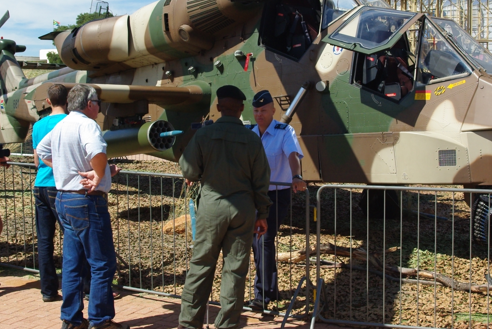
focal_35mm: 59
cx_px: 267
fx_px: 807
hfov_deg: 33.9
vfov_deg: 22.9
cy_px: 102
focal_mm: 28.13
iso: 500
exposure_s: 1/1000
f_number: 8
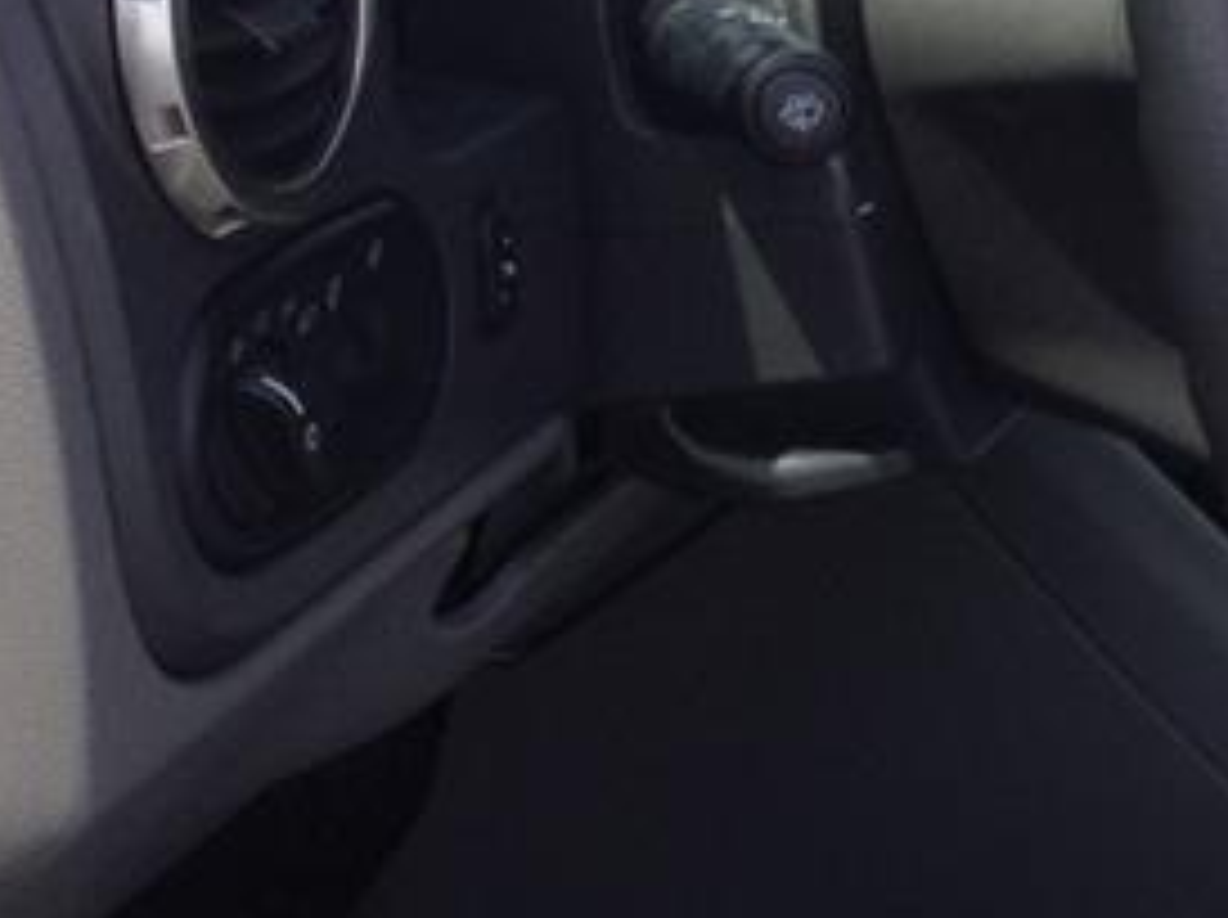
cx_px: 2254
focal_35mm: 124
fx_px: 4393
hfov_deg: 14.0
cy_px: 526
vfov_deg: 11.9
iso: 50
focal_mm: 4.13
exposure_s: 1/502
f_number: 2.4
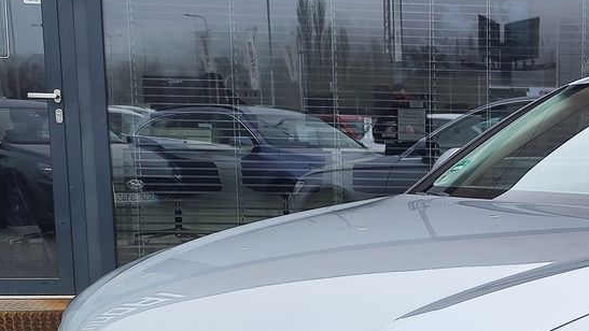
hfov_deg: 34.8
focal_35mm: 55
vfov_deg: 20.6
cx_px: 570
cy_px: 383
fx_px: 859
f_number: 1.69
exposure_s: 1/214
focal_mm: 7.01
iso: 50
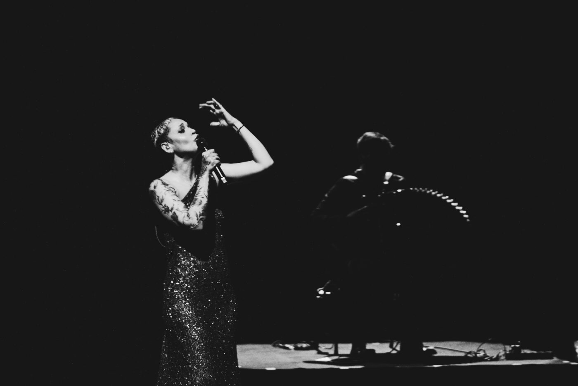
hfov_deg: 14.4
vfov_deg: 9.7
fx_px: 2280
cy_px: 193
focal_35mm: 142
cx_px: 289
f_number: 2.8
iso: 3200
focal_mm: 95
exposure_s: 1/125
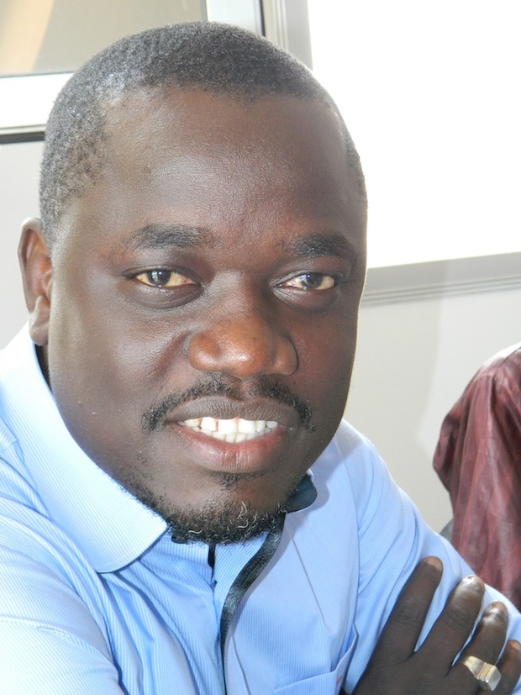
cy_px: 322
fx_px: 1586
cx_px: 234
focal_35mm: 79
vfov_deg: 24.7
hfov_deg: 18.7
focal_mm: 12.6
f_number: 4
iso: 200
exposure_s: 1/30
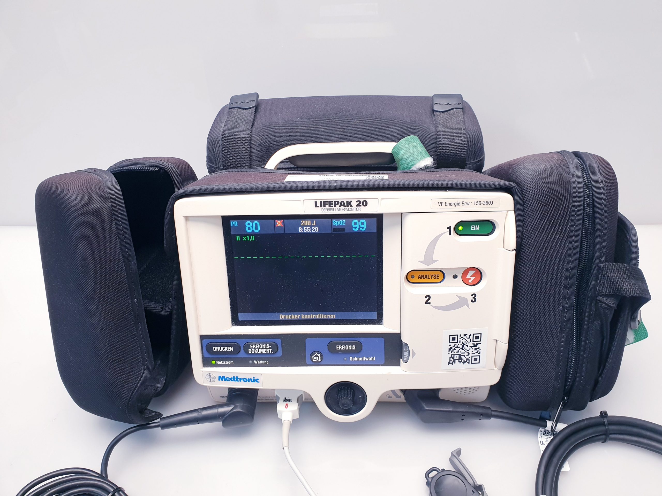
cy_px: 248
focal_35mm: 26
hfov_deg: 67.3
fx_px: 497
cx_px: 331
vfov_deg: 53.1
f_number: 2.4
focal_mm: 4.3
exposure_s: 1/50
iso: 80
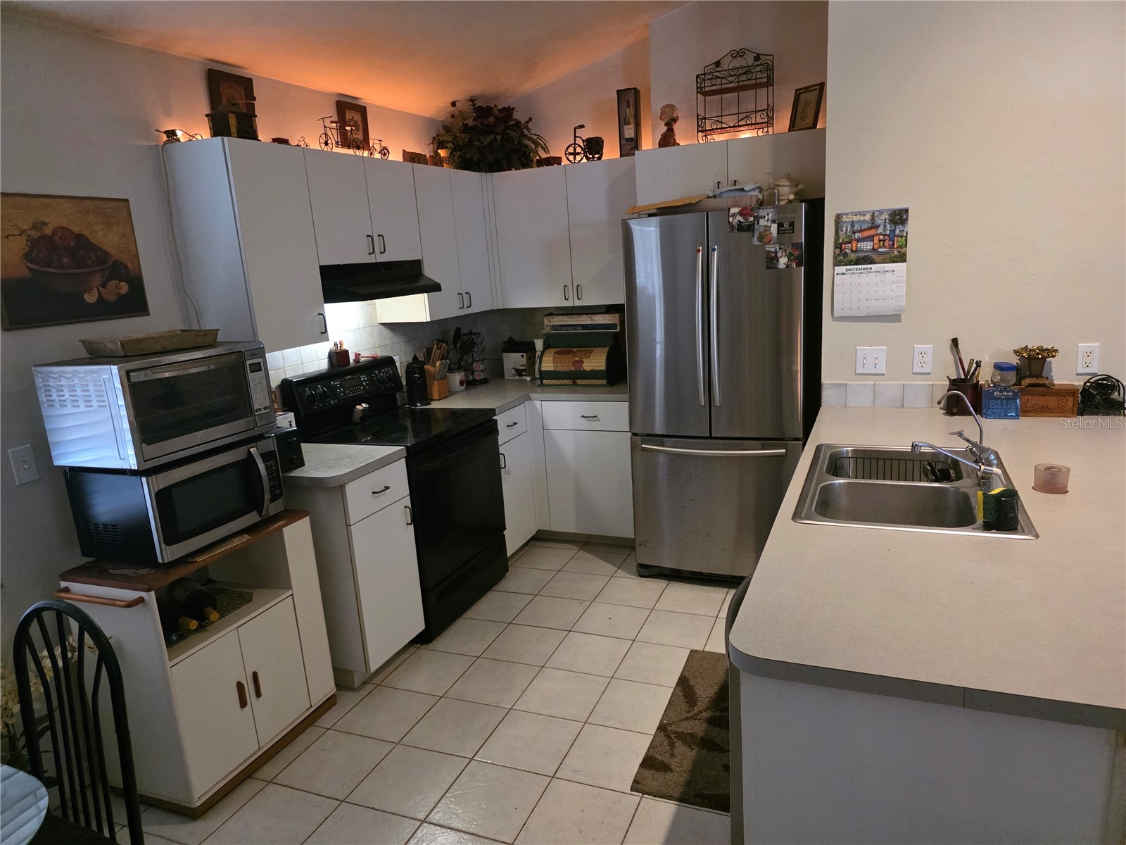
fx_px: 748
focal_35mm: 23
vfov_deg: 58.9
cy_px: 422
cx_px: 563
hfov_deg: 73.9
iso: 2000
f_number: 1.7
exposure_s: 1/120
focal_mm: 6.3
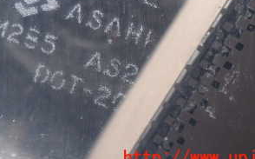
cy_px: -26
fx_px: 451
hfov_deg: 30.9
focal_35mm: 65
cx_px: 59
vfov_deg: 19.0
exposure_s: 1/125
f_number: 2.3
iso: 320
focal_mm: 5.4
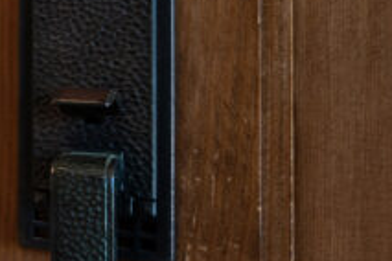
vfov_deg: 17.2
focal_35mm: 79
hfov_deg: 14.8
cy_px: 61
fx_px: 860
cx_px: -561
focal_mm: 14
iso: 250
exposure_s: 1/1.67
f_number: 22
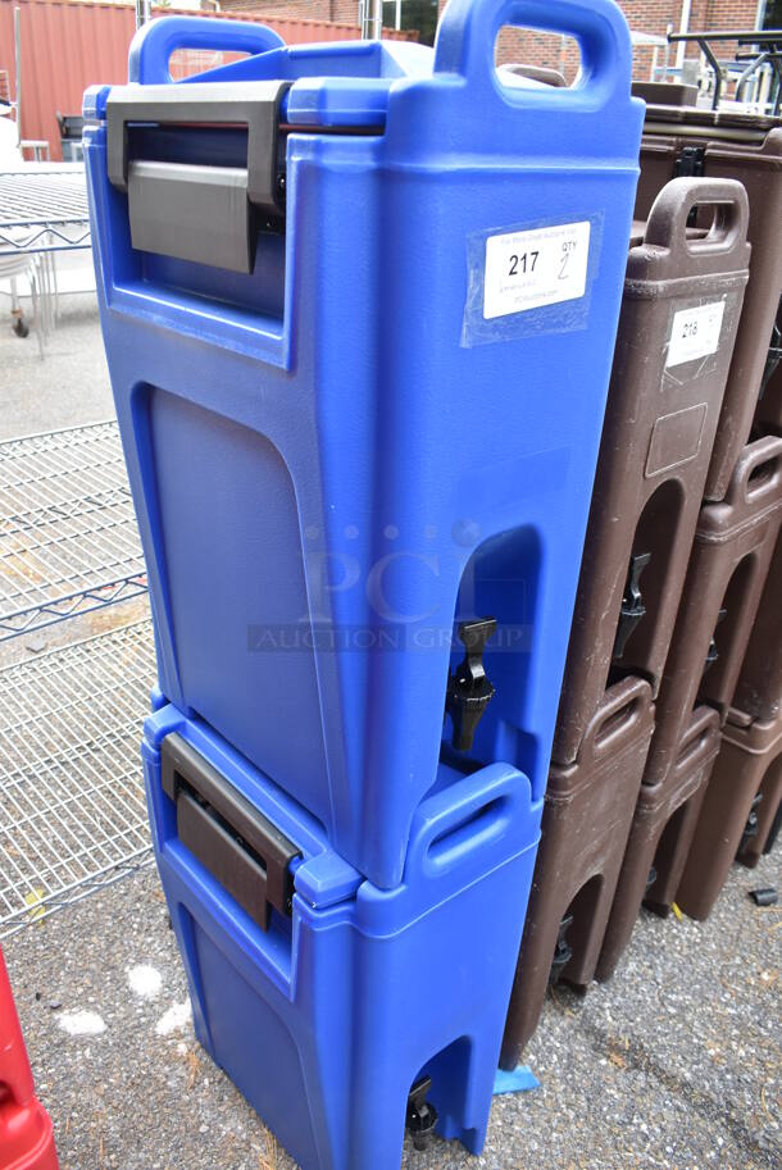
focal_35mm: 27
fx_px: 878
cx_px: 391
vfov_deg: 67.3
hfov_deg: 48.0
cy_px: 585
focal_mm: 18
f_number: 5.6
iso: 360
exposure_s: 1/125
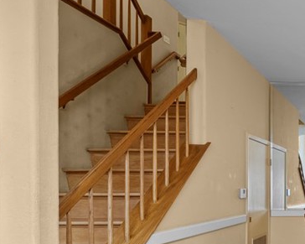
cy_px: 194
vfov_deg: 38.6
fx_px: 334
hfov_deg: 35.6
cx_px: 385
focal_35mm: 37
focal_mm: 14
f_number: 9
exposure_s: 1/1.67
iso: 100
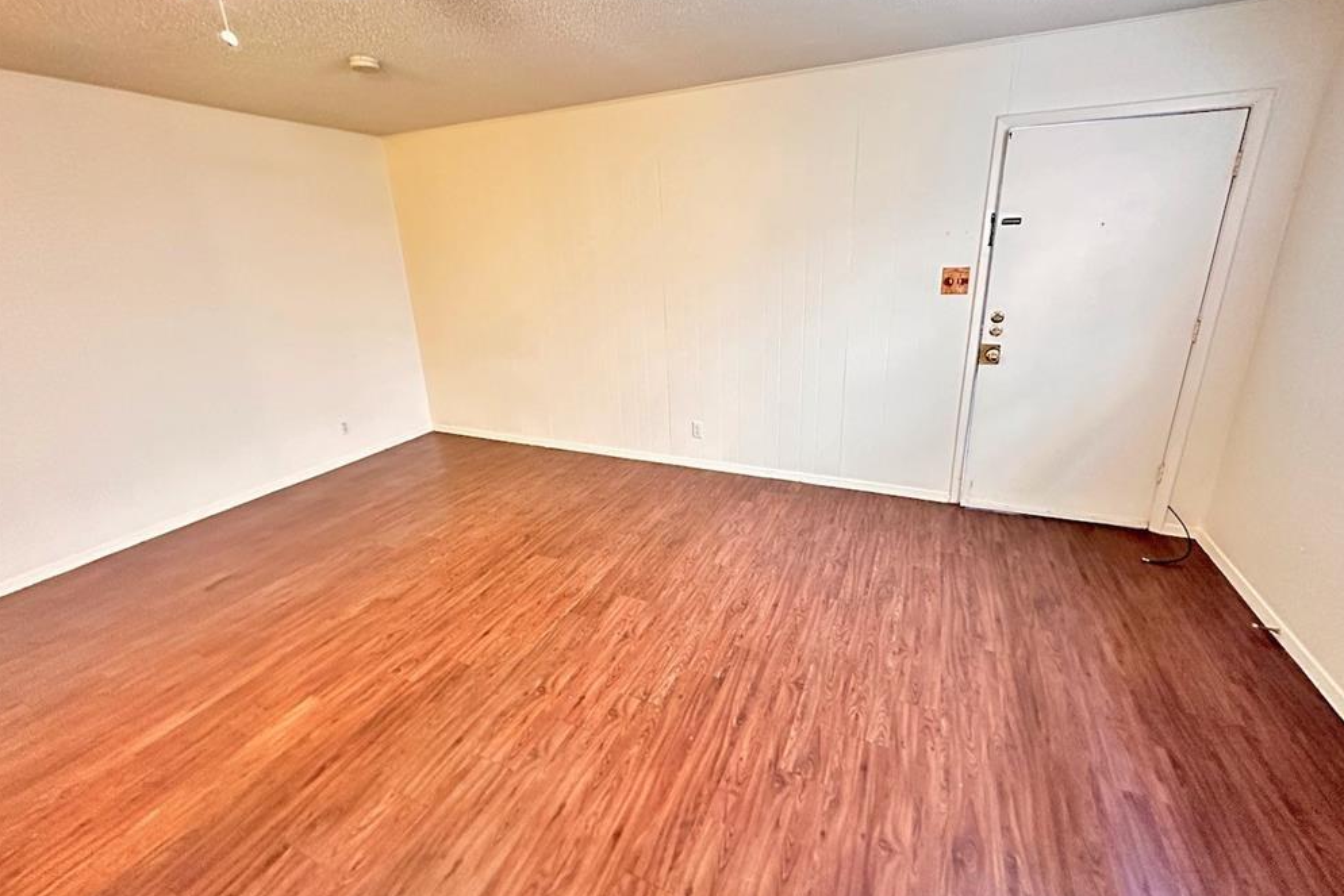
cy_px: 414
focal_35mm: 15
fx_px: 560
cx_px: 684
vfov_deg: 77.2
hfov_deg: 100.4
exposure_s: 1/40
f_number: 2.2
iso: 1000
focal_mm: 2.22
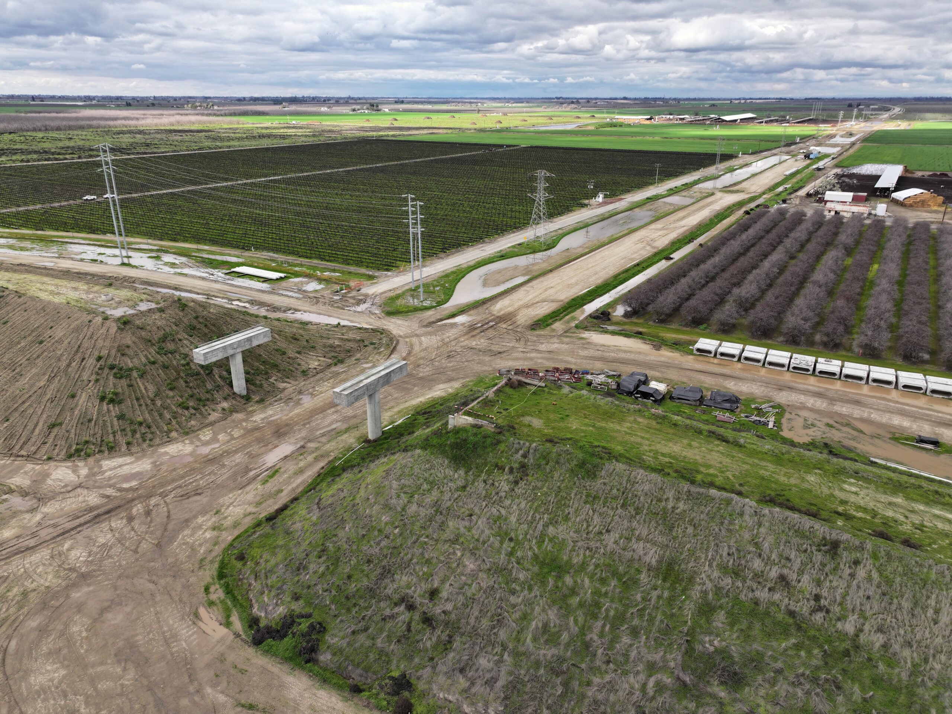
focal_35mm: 24
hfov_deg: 71.6
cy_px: 357
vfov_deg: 56.8
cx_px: 476
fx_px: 660
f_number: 2.8
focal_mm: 12.29
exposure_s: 1/800
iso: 110
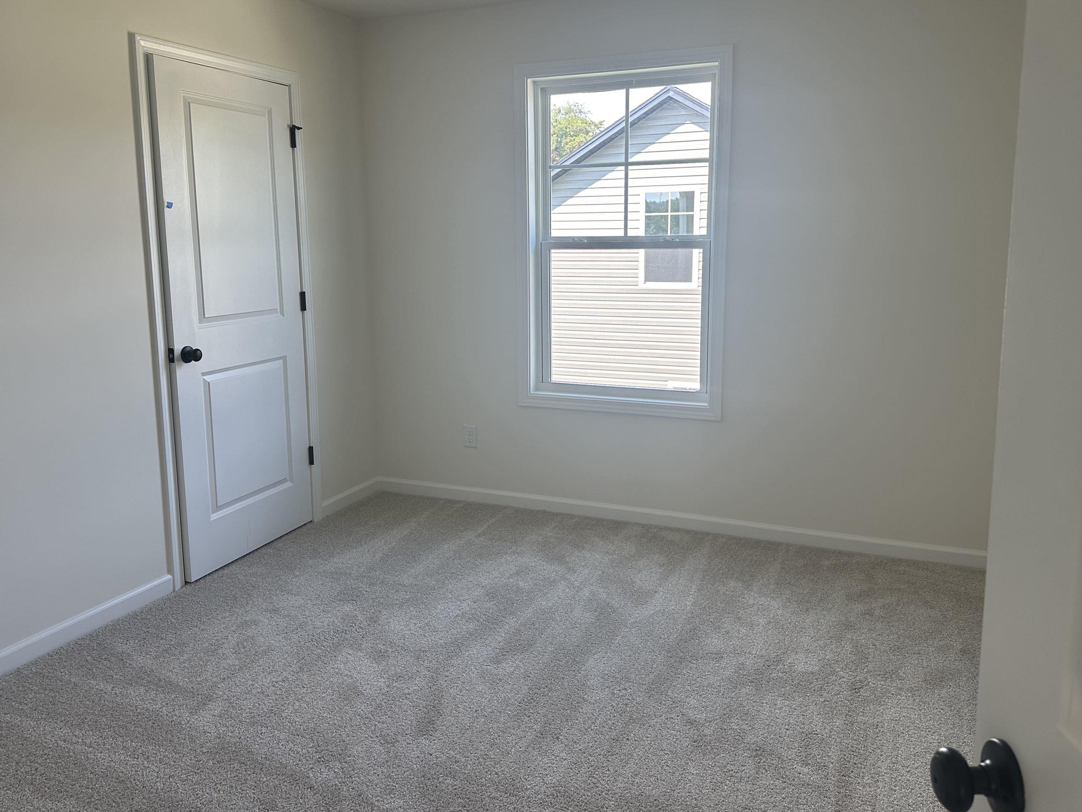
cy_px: 373
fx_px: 875
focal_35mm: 28
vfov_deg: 49.7
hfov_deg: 63.4
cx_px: 528
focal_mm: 6.86
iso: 80
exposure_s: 1/166
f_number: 1.78
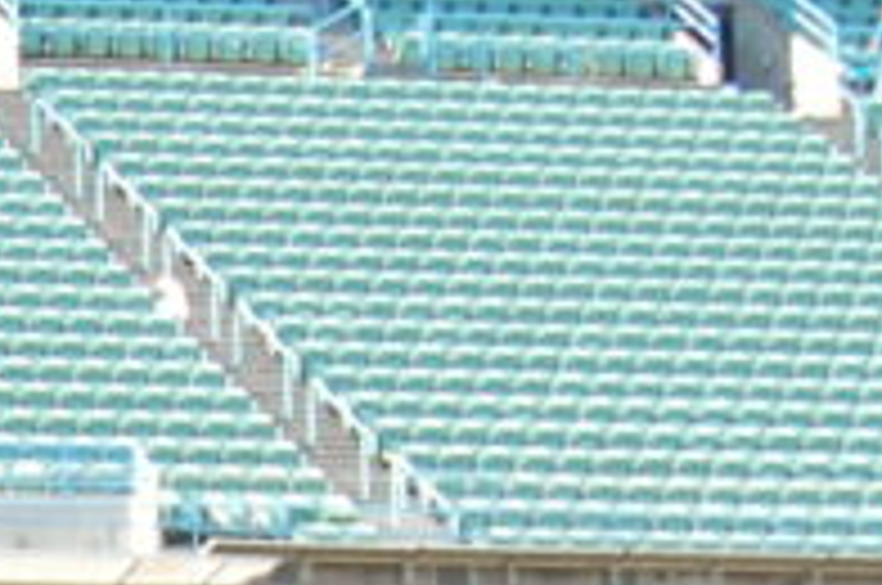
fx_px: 7289
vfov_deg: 4.5
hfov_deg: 6.7
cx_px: -1004
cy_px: 1168
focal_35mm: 298
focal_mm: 38
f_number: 6.3
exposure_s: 1/160
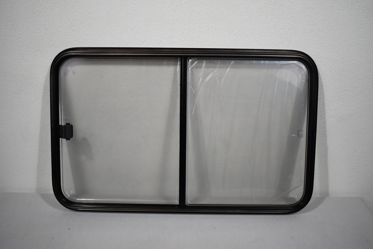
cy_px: 124
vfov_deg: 40.0
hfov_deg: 57.2
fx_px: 342
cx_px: 186
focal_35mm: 33
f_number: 3.8
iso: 560
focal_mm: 22
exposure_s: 1/250
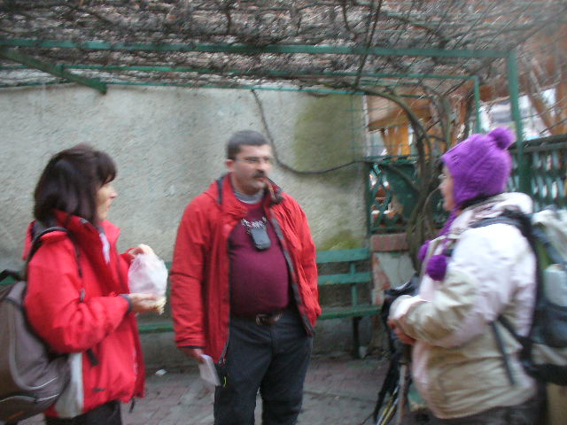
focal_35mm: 37
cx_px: 284
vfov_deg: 38.7
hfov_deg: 50.1
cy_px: 212
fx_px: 606
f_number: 2.8
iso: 200
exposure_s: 1/8
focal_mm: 6.1
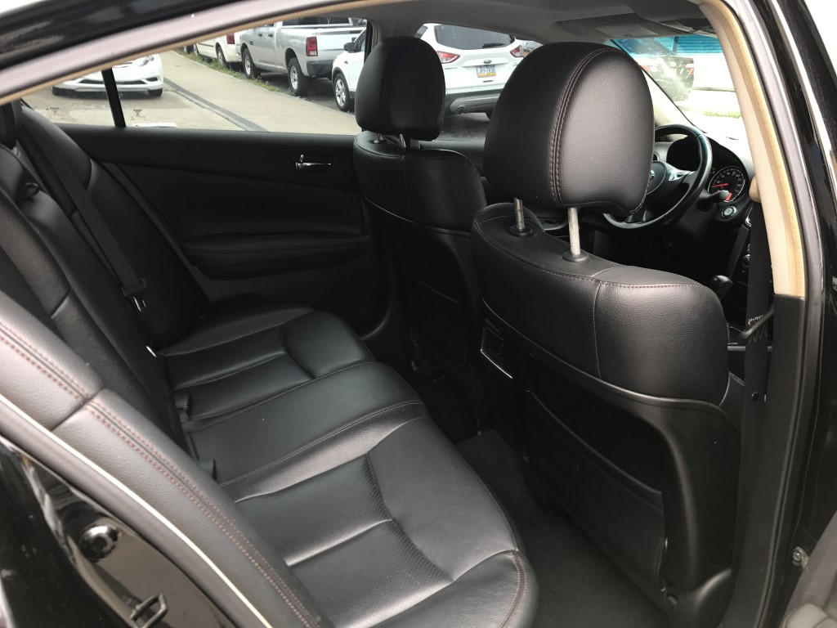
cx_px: 418
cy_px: 314
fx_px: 677
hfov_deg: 63.4
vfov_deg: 49.7
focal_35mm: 28
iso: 20
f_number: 1.8
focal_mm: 3.99
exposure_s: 1/102
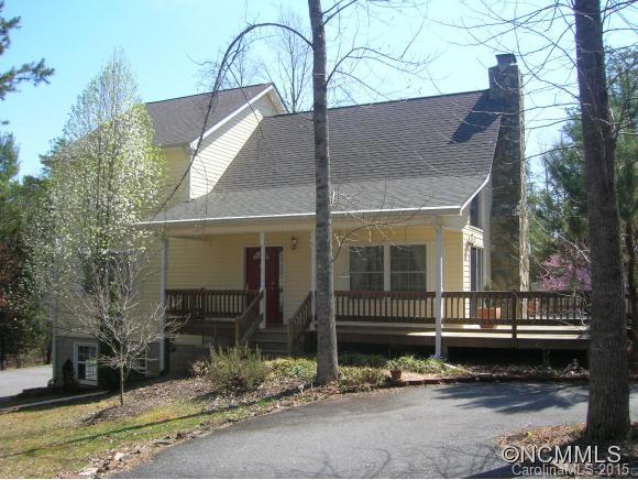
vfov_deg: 41.8
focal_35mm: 34
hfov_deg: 53.9
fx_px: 627
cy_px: 240
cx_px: 319
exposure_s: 1/170
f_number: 4.9
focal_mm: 5.7
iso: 50
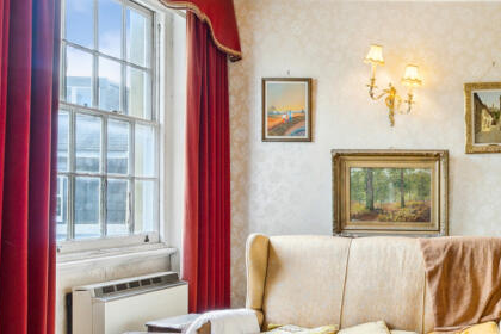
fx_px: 543
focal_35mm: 39
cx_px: 482
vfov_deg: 34.0
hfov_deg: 43.6
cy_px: 207
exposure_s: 1/30
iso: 1600
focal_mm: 16
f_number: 11
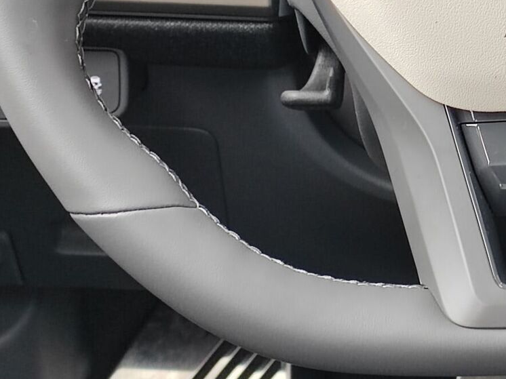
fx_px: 2031
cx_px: 596
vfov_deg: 10.6
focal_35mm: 139
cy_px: 26
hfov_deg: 13.8
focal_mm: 5.52
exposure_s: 1/100
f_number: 1.9
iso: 320
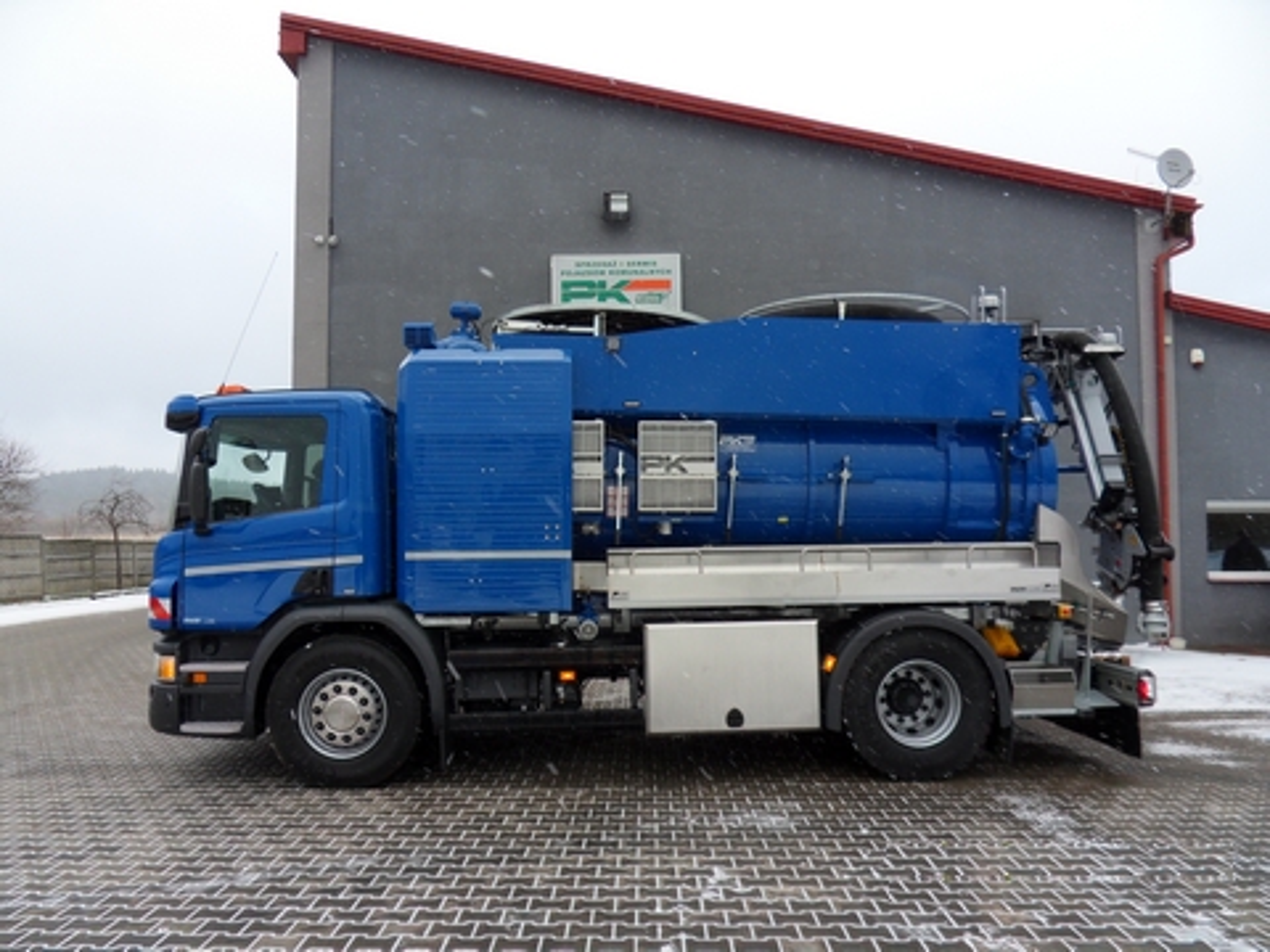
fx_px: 881
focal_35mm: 24
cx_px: 635
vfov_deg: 56.8
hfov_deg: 71.6
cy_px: 476
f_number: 3.3
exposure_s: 1/250
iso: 80
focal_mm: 4.2
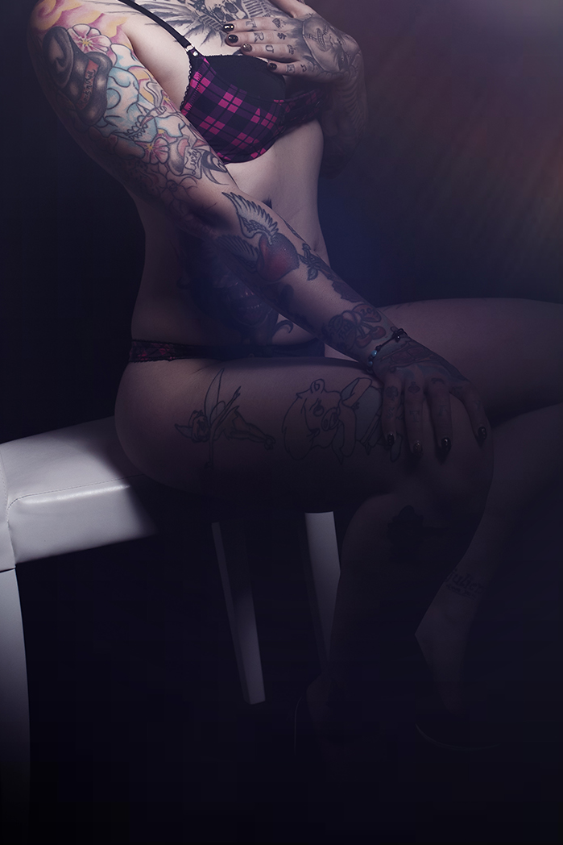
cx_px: 308
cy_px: 278
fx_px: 2040
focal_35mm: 87
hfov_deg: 15.7
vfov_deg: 23.3
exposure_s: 1/200
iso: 100
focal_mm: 38
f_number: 9
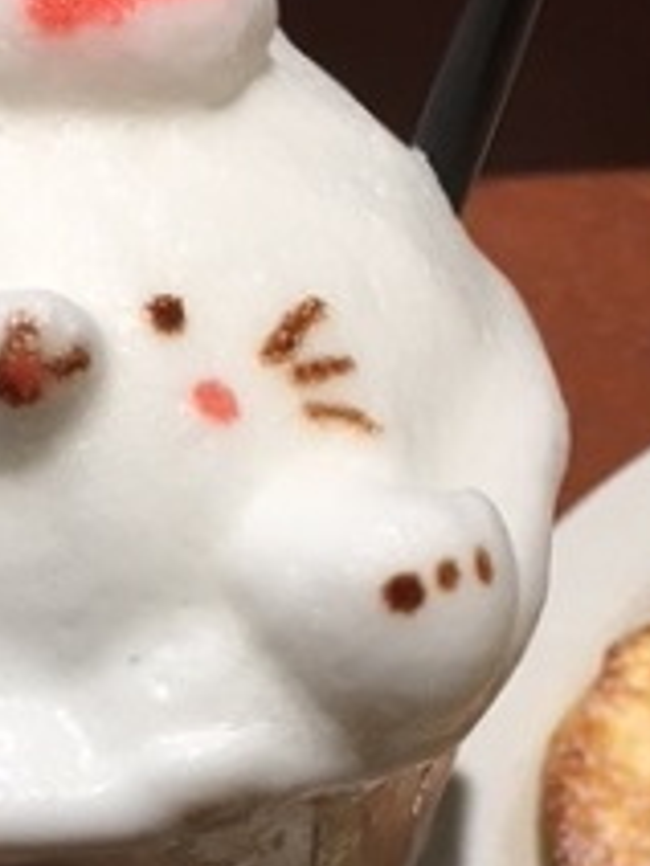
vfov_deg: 23.6
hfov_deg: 17.7
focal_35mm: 82
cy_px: 662
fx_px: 2053
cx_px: 61
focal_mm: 4.15
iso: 32
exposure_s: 1/30
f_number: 2.2
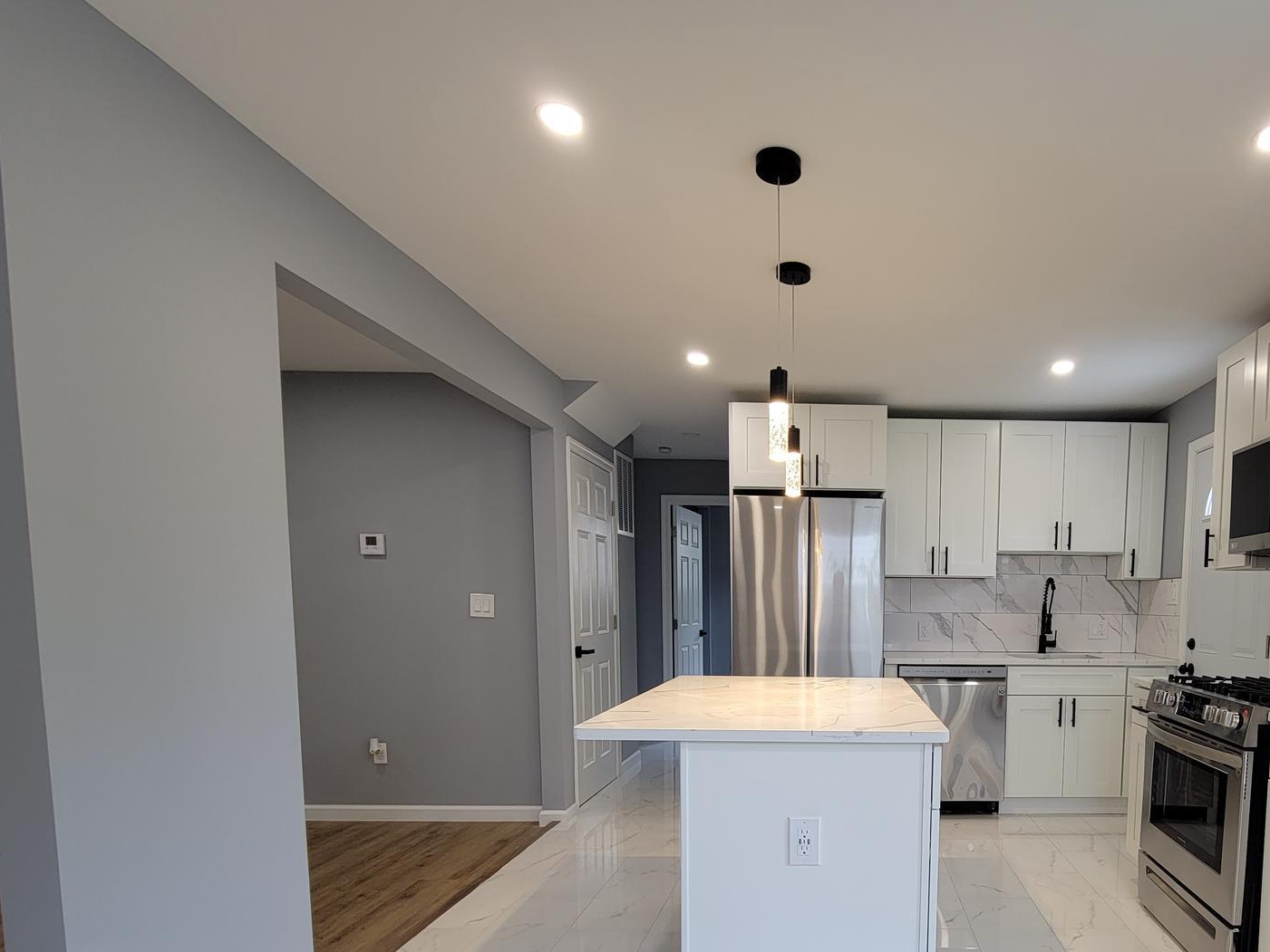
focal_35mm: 19
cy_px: 679
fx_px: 697
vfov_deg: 65.7
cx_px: 858
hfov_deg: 81.5
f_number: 2.2
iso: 100
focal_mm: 2.2
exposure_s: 1/60
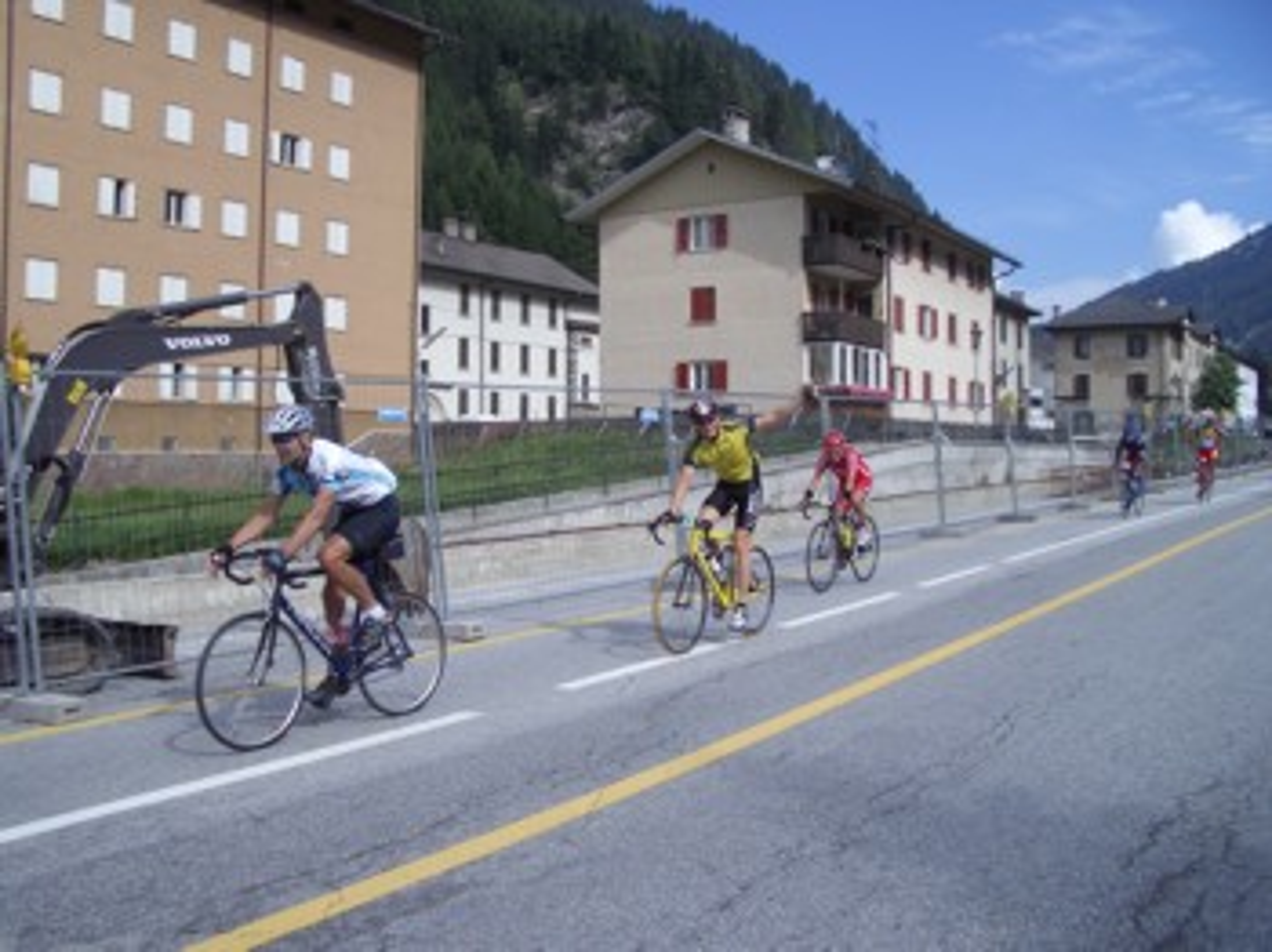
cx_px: 636
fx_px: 1285
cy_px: 476
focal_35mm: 35
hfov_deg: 52.7
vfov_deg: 40.7
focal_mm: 5.8
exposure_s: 1/640
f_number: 4.3
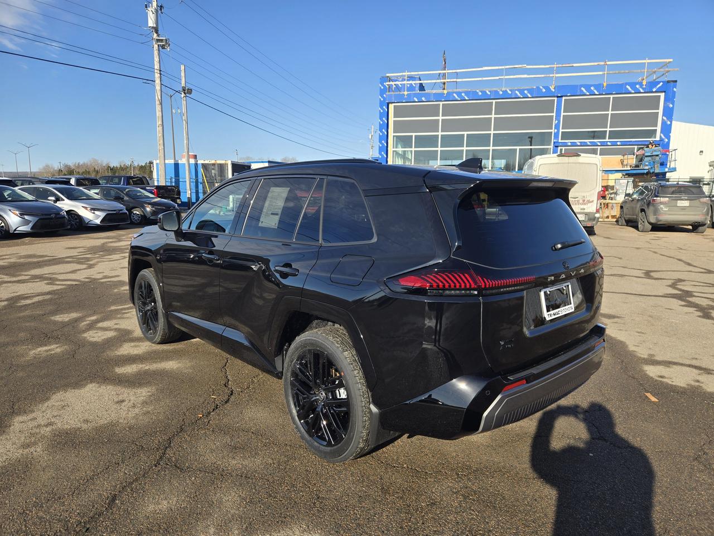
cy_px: 268
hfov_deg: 73.9
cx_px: 357
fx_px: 474
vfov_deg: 58.9
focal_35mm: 23
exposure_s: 1/1279
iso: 25
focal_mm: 5.4
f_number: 1.8
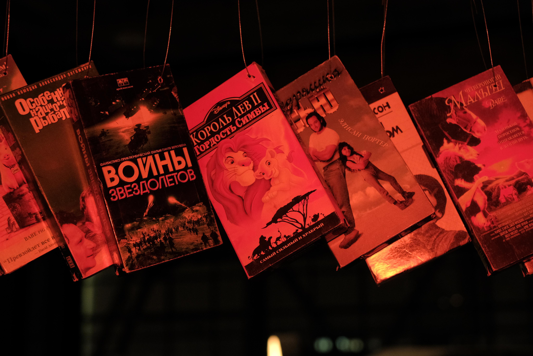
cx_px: 266
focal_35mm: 53
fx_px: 785
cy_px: 178
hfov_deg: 37.5
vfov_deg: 25.5
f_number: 2.8
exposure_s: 1/125
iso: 2500
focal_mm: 35
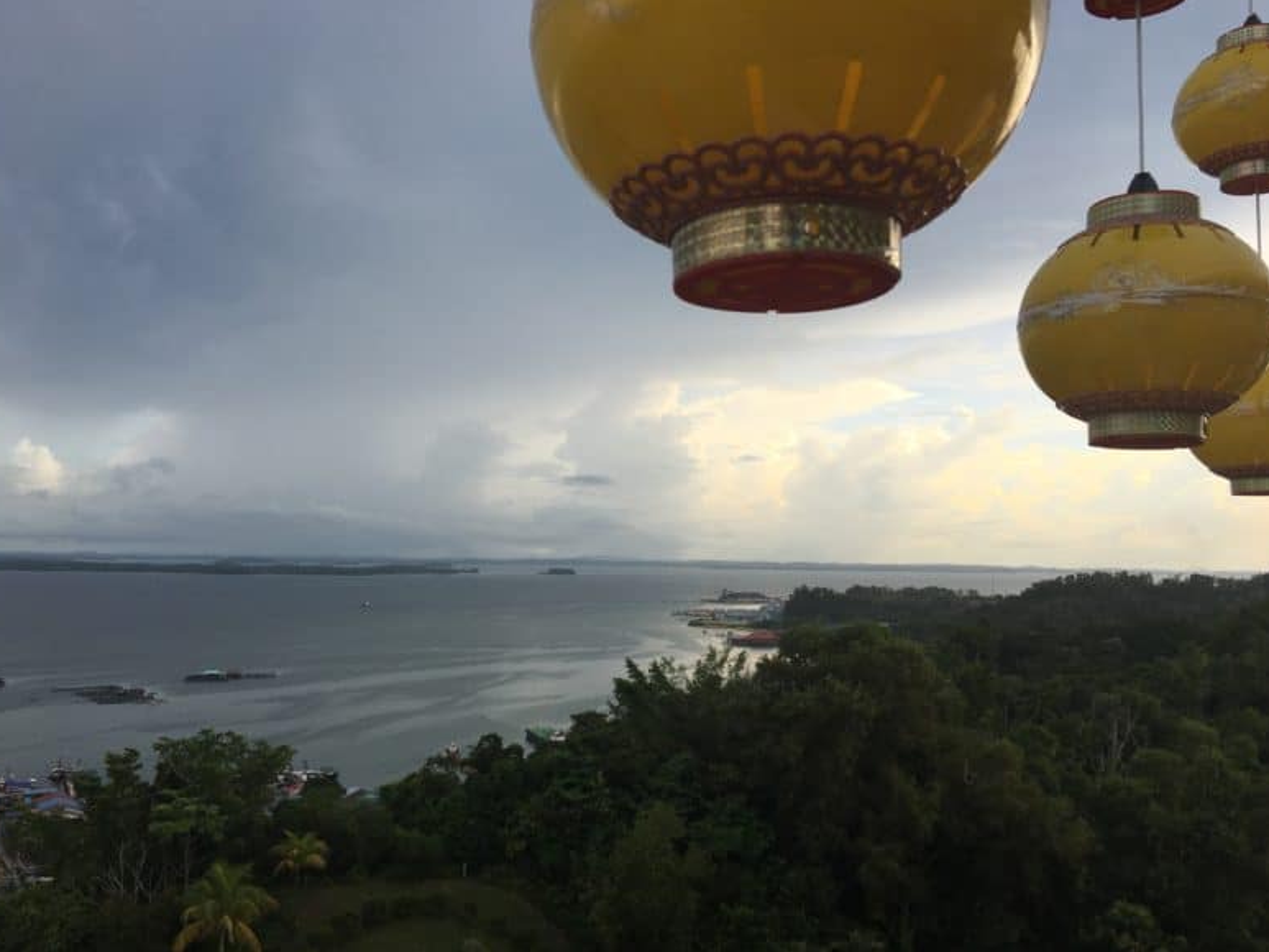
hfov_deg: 60.0
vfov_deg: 46.8
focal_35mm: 30
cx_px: 635
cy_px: 463
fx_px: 1100
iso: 25
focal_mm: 4.15
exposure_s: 1/927
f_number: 2.2
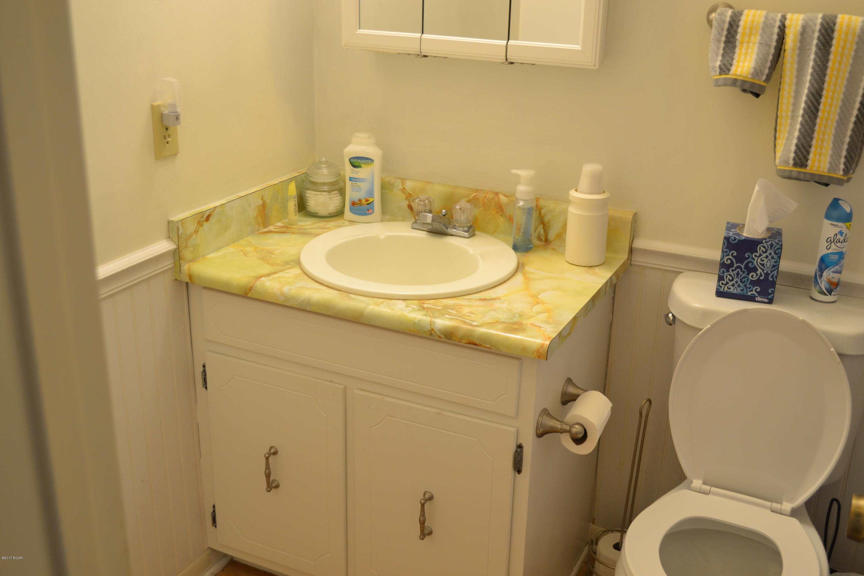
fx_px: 936
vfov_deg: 34.2
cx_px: 432
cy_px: 288
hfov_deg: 49.6
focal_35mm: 39
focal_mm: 26
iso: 400
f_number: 4.2
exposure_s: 1/15
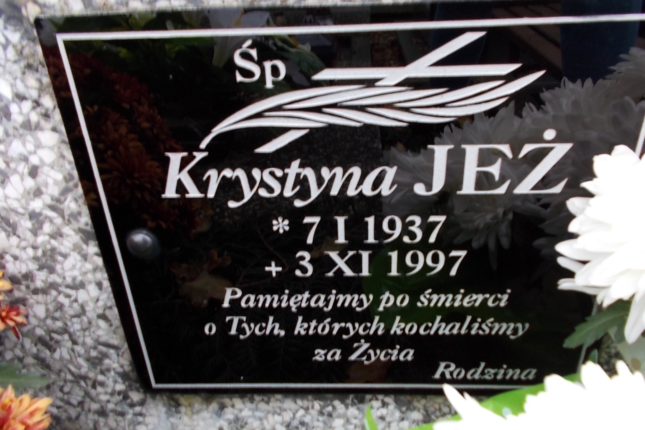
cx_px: 332
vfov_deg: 46.4
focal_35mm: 28
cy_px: 220
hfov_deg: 65.5
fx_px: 502
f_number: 3.2
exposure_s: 1/25
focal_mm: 4.6
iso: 125
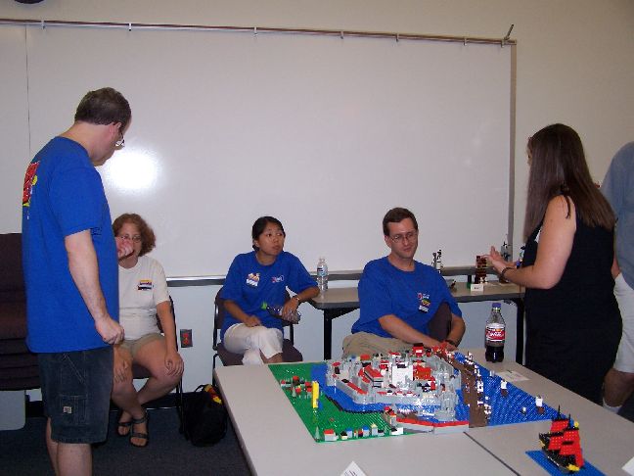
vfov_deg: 37.7
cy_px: 238
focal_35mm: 38
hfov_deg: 49.0
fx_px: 696
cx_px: 317
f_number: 2.8
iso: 140
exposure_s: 1/60
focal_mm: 6.3
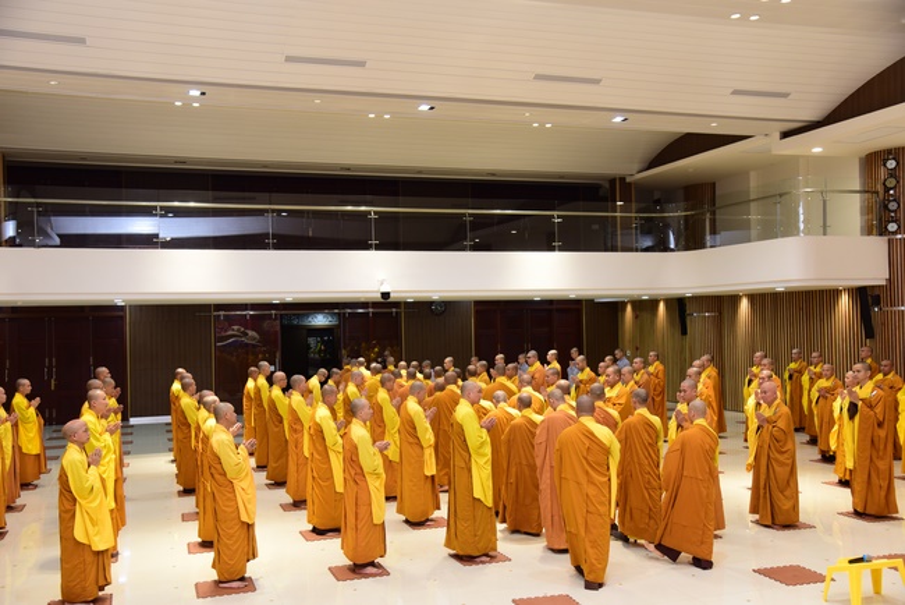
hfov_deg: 54.4
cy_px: 302
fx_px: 880
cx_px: 452
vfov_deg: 37.9
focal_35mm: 35
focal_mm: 35
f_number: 5
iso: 1000
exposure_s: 1/50
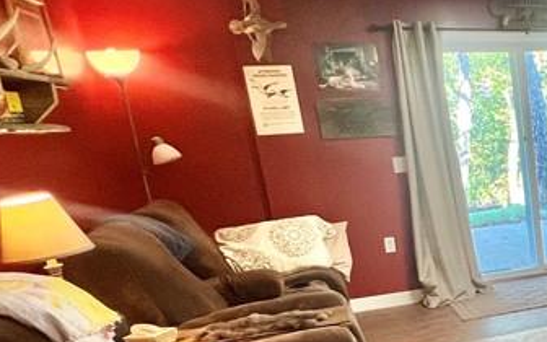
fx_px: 626
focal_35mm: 42
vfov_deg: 29.3
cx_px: 651
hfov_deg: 36.7
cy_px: 308
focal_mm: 1.57
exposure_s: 1/60
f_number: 1.8
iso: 250
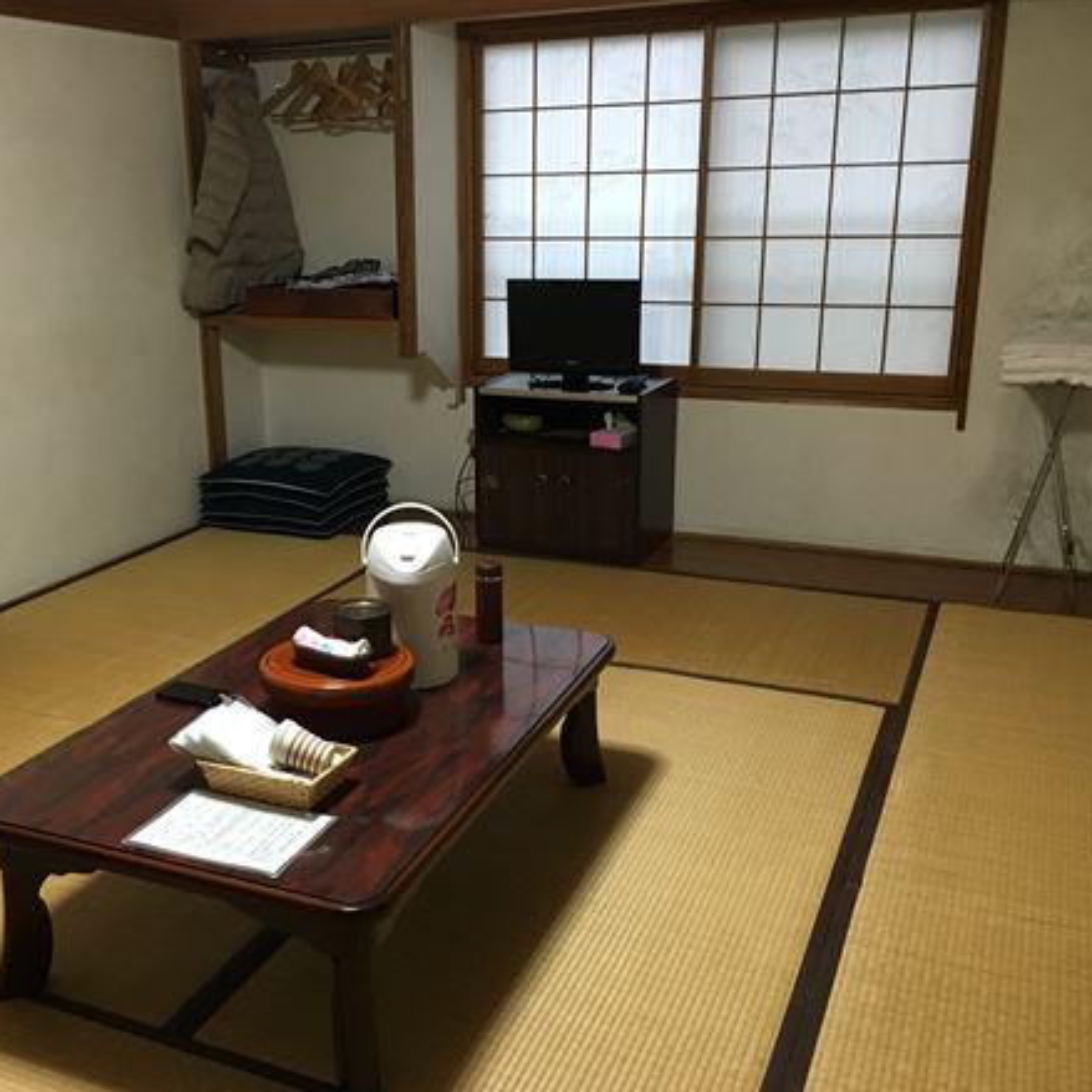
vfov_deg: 47.2
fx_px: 1249
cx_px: 420
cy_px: 557
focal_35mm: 35
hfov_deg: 46.9
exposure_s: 1/33
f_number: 2.2
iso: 200
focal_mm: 4.15
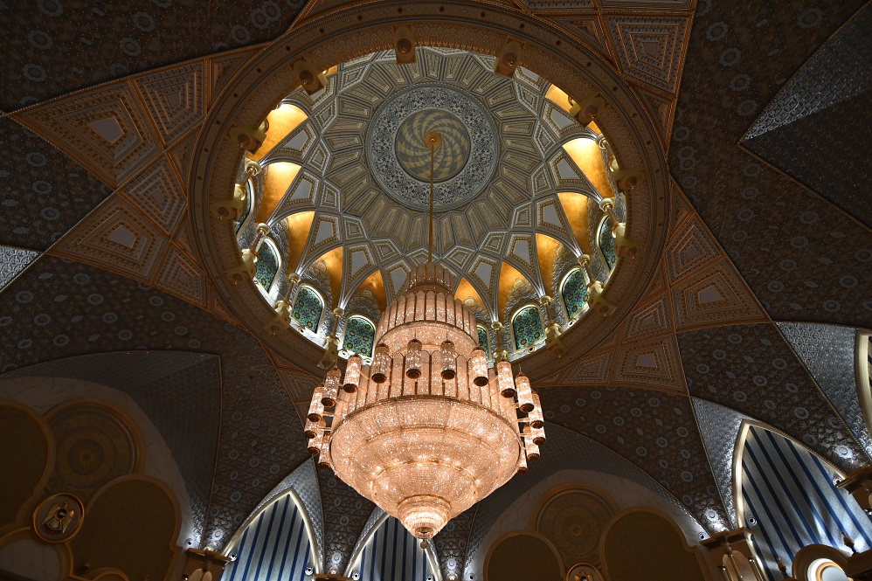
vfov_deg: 67.4
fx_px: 436
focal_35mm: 18
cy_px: 290
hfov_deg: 90.0
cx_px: 436
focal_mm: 12
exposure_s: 1/125
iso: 900
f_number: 4
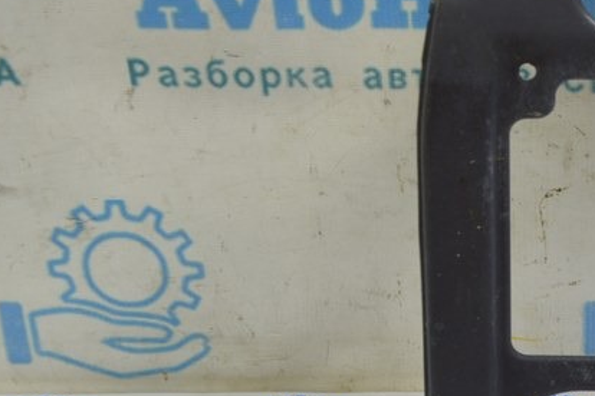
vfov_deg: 16.0
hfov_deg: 22.7
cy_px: 260
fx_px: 1409
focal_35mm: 85
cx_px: 627
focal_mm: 23
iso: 400
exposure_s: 1/25
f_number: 5.6
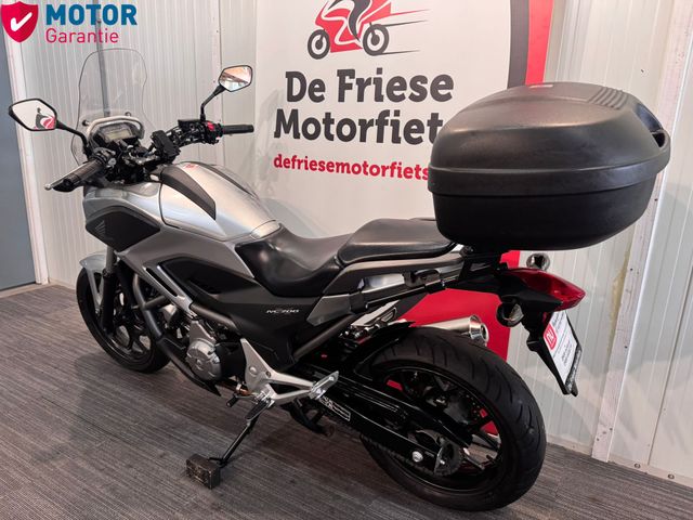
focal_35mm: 24
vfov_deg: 56.8
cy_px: 260
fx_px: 480
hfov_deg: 71.6
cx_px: 346
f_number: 1.78
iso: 250
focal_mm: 6.76
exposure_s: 1/50
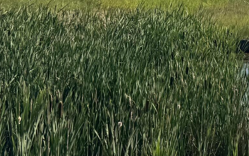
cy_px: -71
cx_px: 456
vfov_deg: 12.6
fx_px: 672
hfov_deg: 17.0
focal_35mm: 99
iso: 80
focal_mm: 6.76
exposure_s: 1/10417
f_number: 1.78
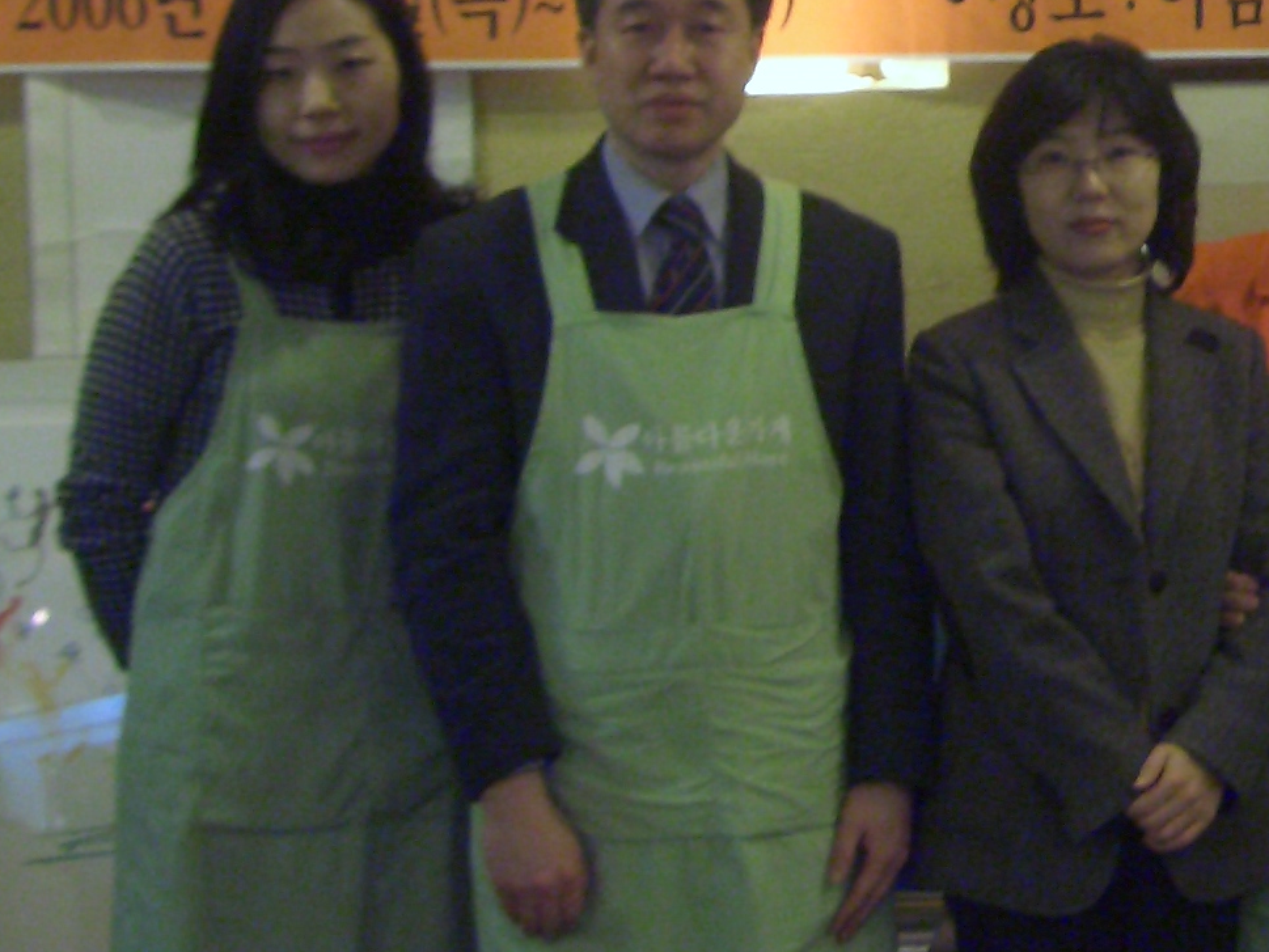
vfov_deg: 14.1
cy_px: -29
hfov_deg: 18.2
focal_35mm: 103
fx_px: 3776
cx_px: 1489
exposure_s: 1/30
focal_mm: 8
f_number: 2.8
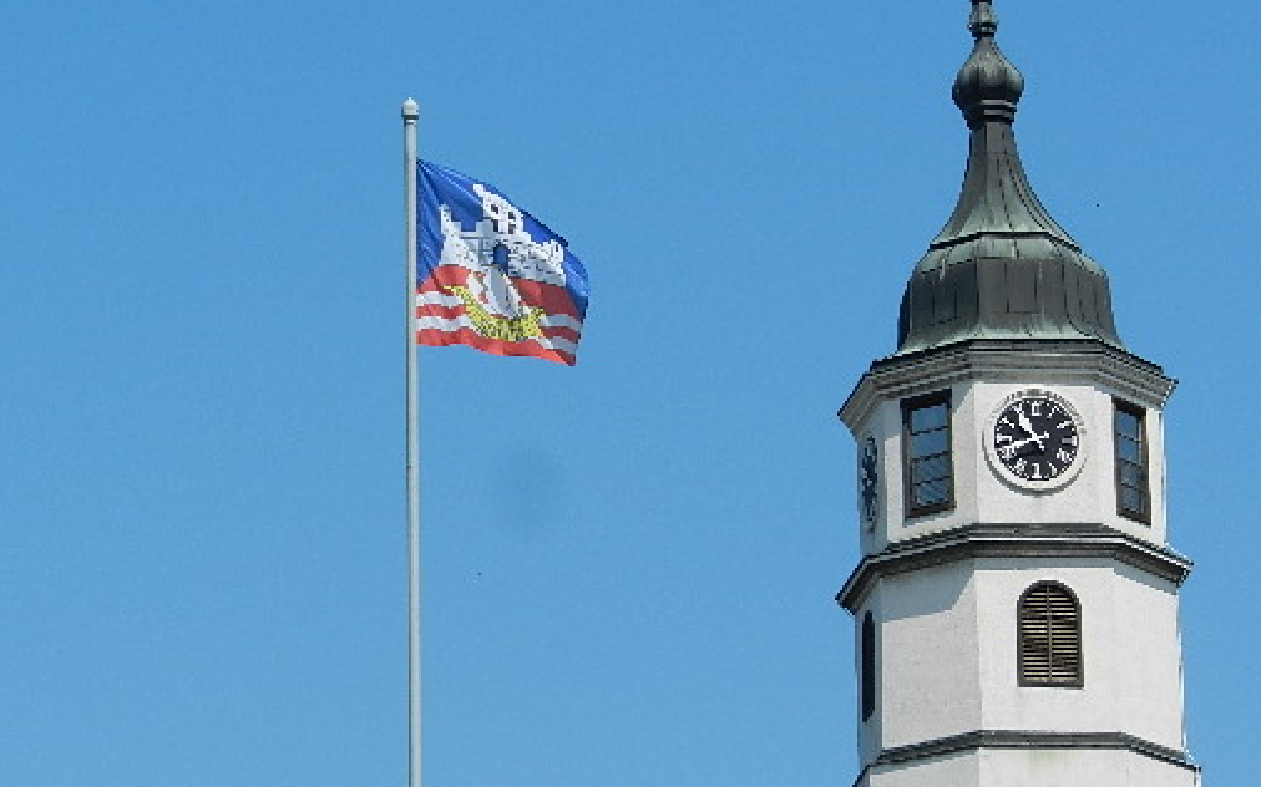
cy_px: 468
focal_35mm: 165
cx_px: 640
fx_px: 5669
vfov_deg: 7.9
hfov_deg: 12.7
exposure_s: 1/1000
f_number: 5.1
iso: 160
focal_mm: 22.2
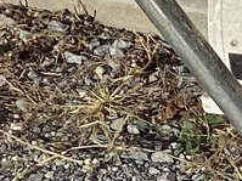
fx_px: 1649
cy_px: 157
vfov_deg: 6.3
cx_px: 755
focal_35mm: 236
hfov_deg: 7.3
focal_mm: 3.3
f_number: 2.4
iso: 25
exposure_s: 1/3135
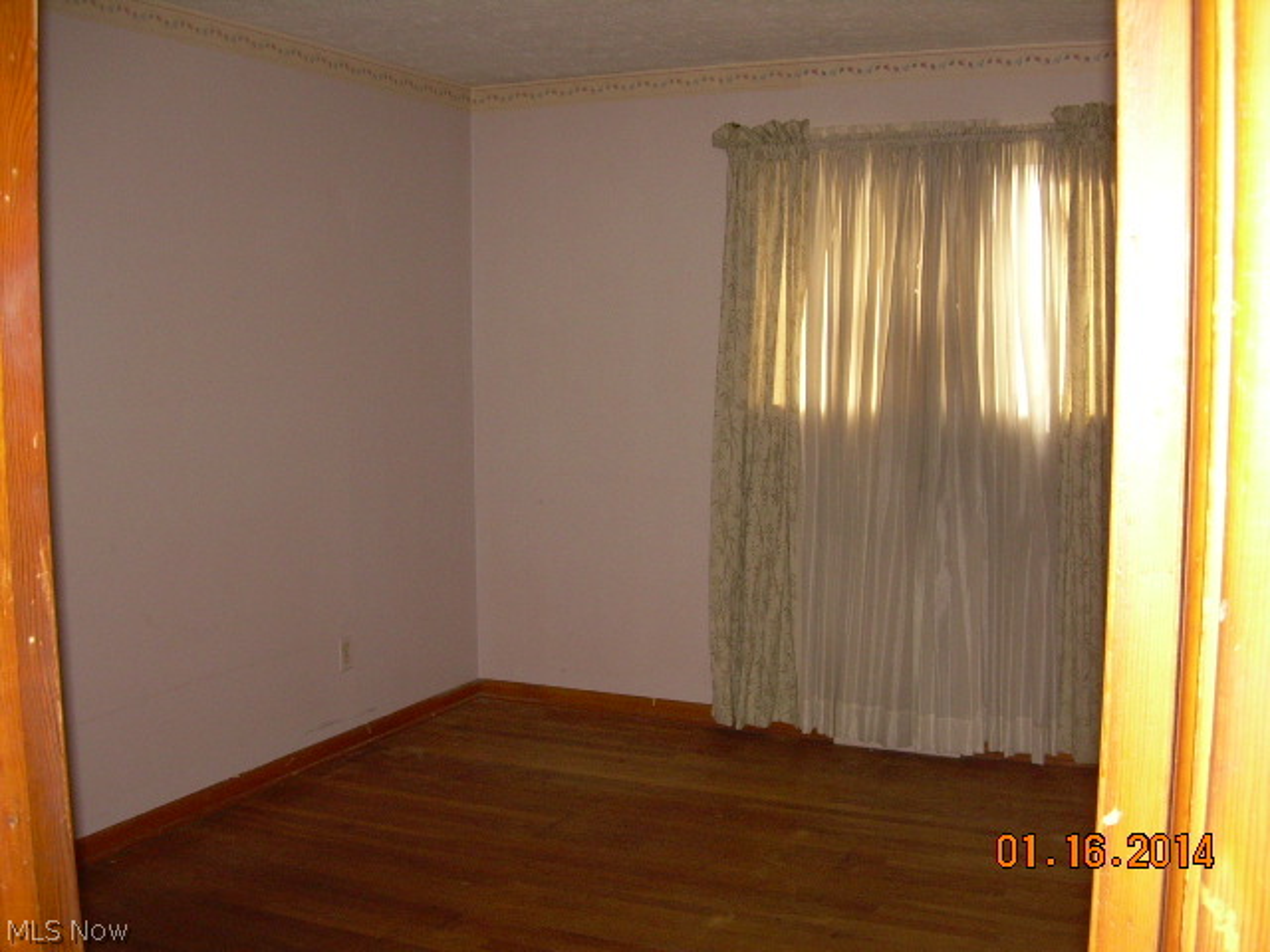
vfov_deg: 37.7
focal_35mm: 38
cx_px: 635
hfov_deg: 49.0
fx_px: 1394
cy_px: 476
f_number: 2.8
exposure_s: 1/60
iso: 200
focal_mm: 6.3
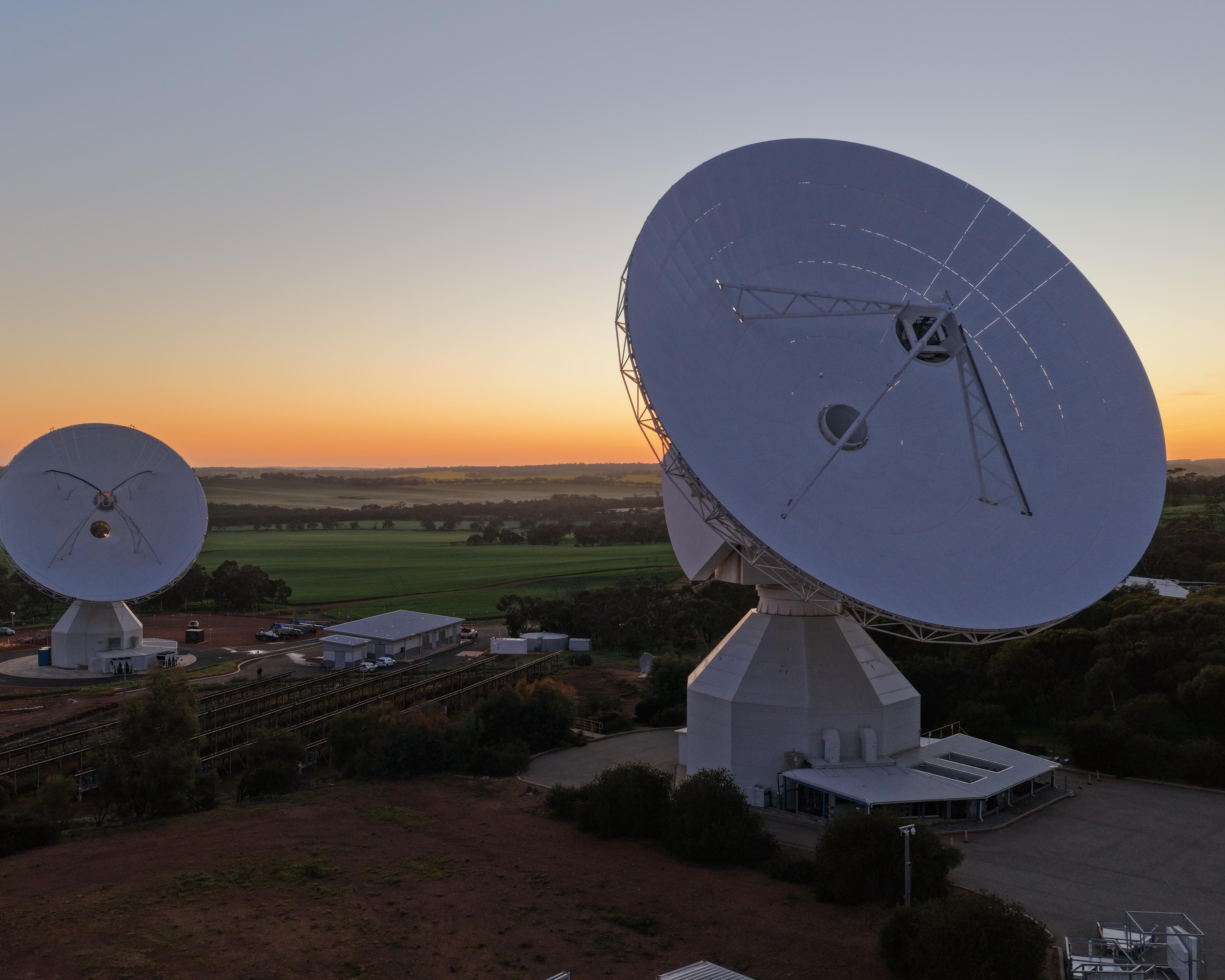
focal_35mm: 32
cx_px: 524
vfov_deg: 45.8
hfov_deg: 55.4
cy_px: 492
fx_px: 1160
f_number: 2.8
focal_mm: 14.45
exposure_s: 1/200
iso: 400
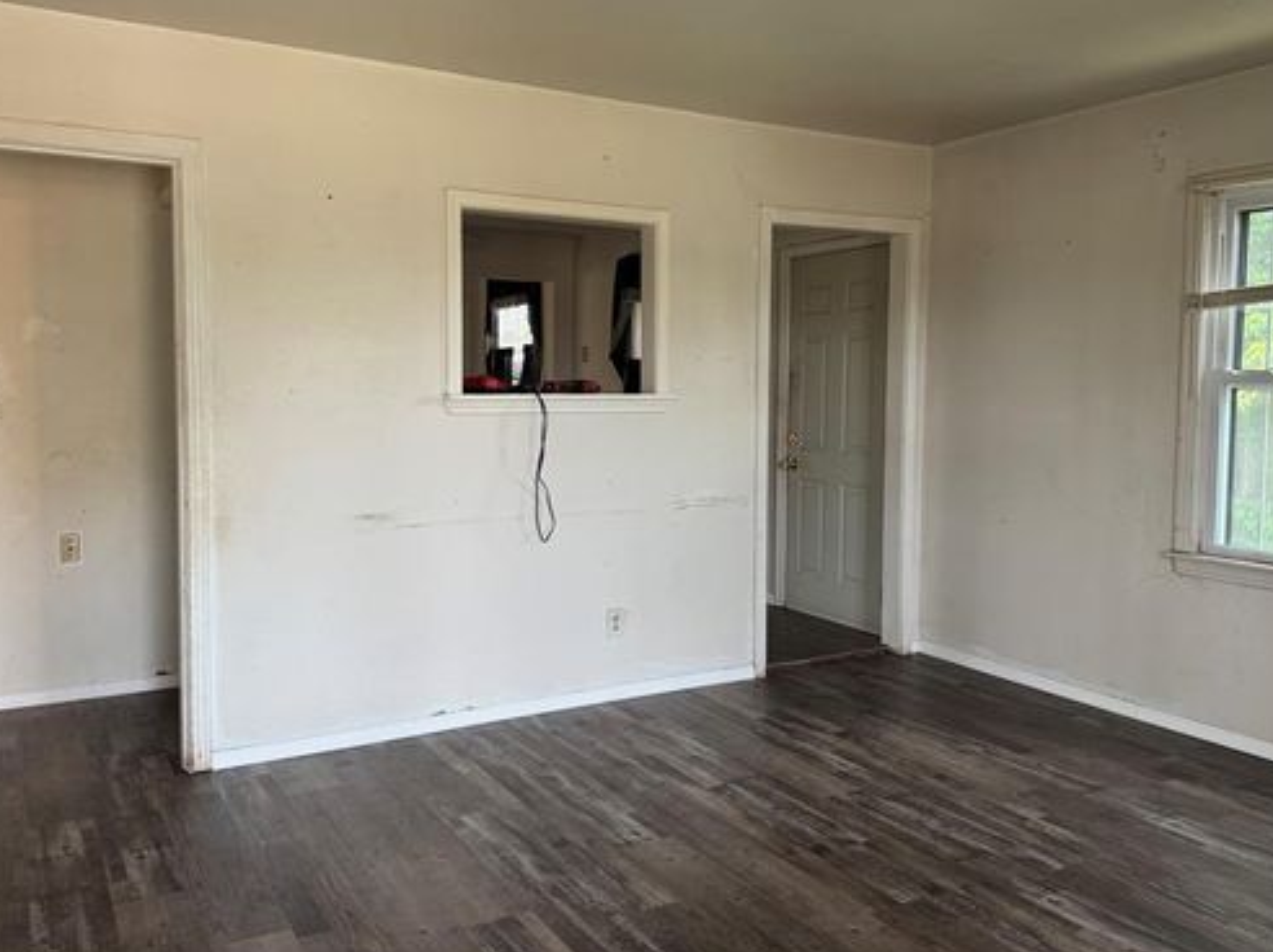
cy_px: 444
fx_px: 1065
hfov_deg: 61.7
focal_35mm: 29
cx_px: 626
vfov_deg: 48.1
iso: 250
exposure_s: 1/60
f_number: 1.78
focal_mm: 6.76
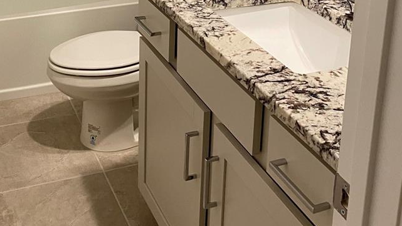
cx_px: 130
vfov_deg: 20.8
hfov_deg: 38.7
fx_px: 565
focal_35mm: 53
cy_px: -59
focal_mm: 4.25
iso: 200
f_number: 1.8
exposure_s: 1/60
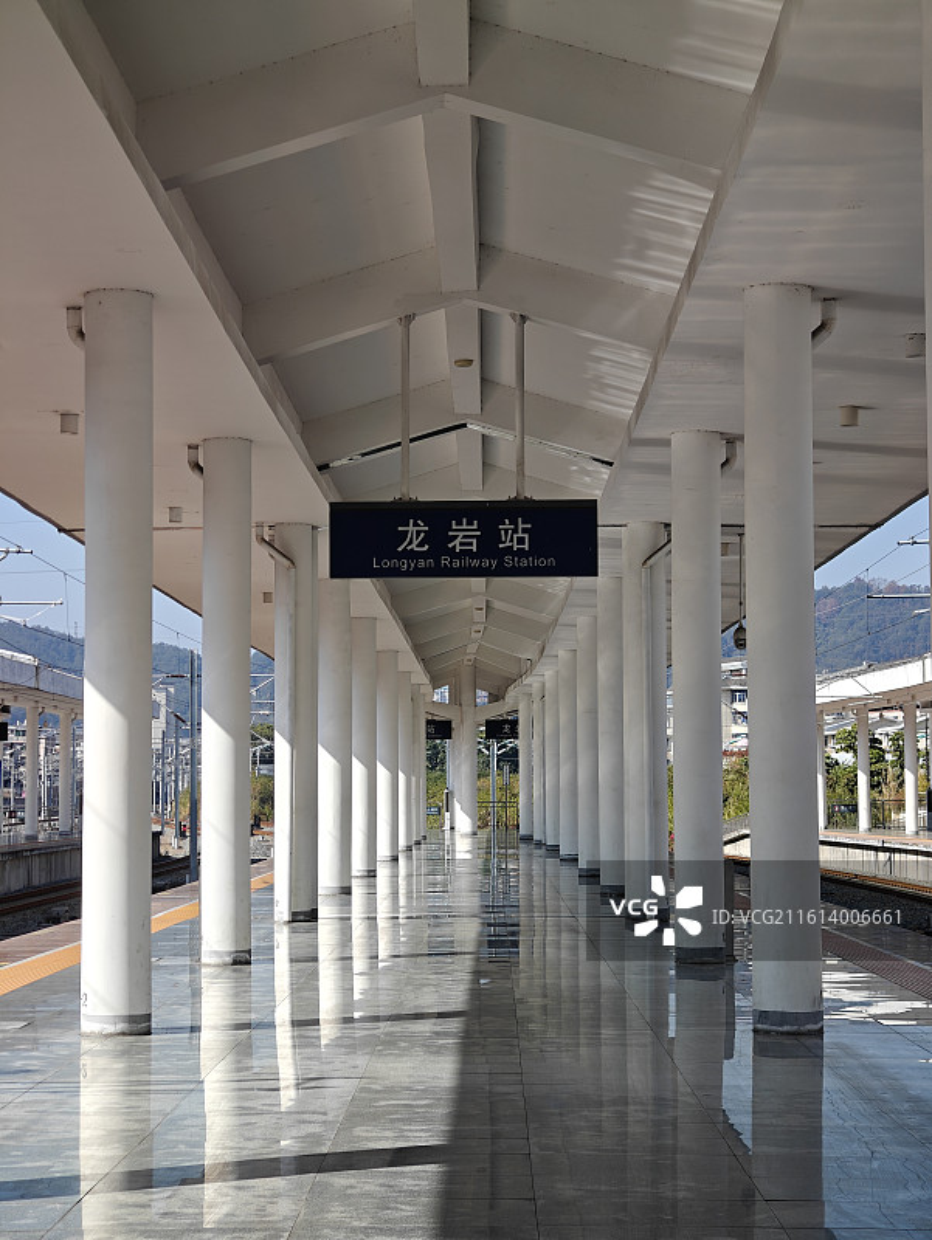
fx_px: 2510
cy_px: 620
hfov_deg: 21.0
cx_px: 466
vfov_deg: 27.8
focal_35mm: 70
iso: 50
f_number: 2.6
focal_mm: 13.3
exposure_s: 1/834
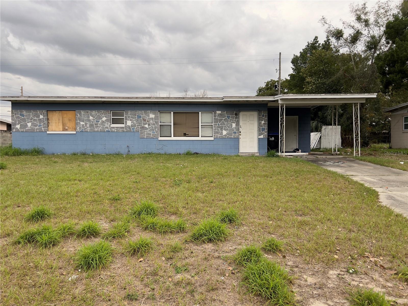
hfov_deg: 67.3
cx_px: 204
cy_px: 153
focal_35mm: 26
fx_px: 306
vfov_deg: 53.1
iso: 50
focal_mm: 5.7
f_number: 1.5
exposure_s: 1/339
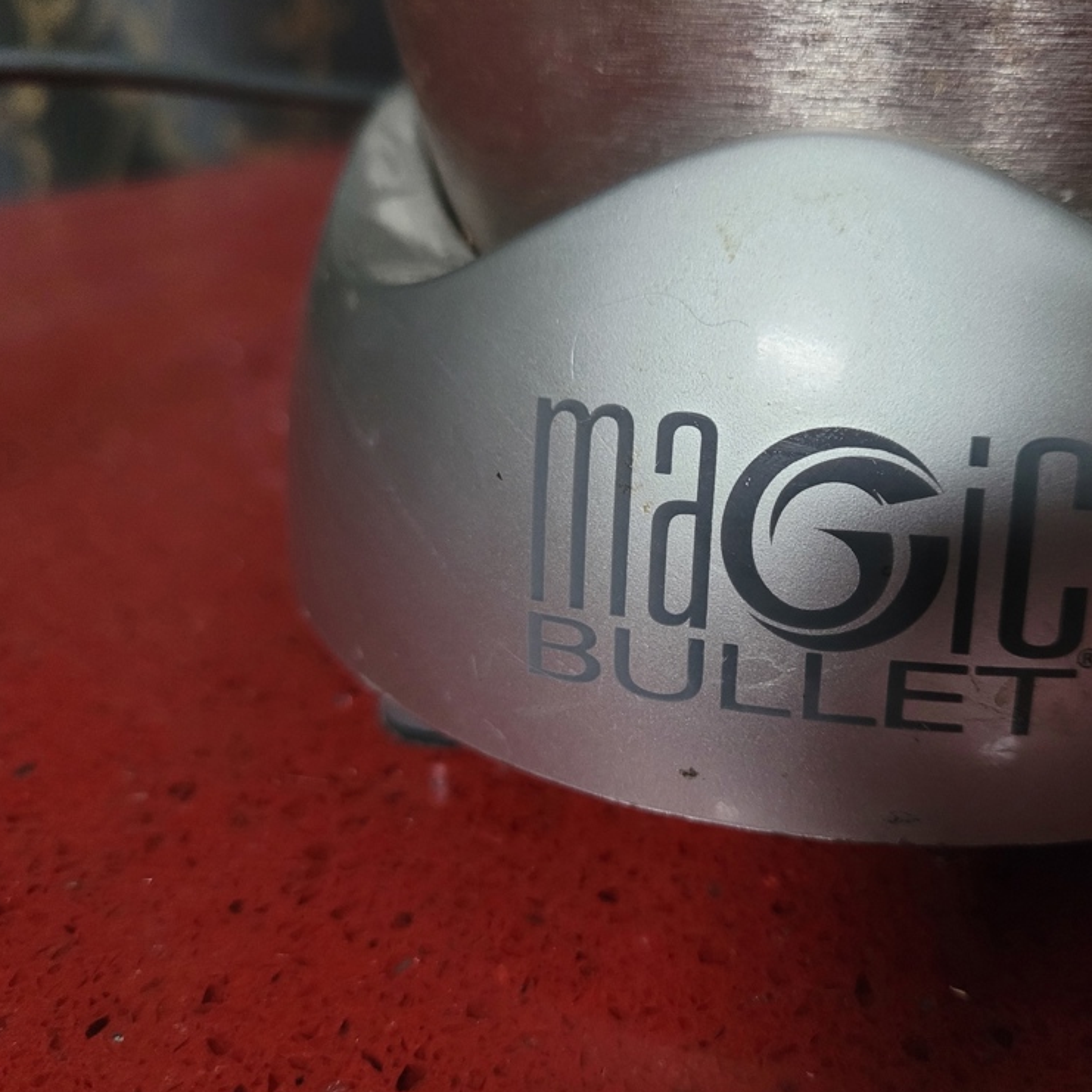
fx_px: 1106
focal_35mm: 31
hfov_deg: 51.9
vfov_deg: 52.5
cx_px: 697
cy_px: 547
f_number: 1.8
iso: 500
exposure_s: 1/40
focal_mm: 5.4
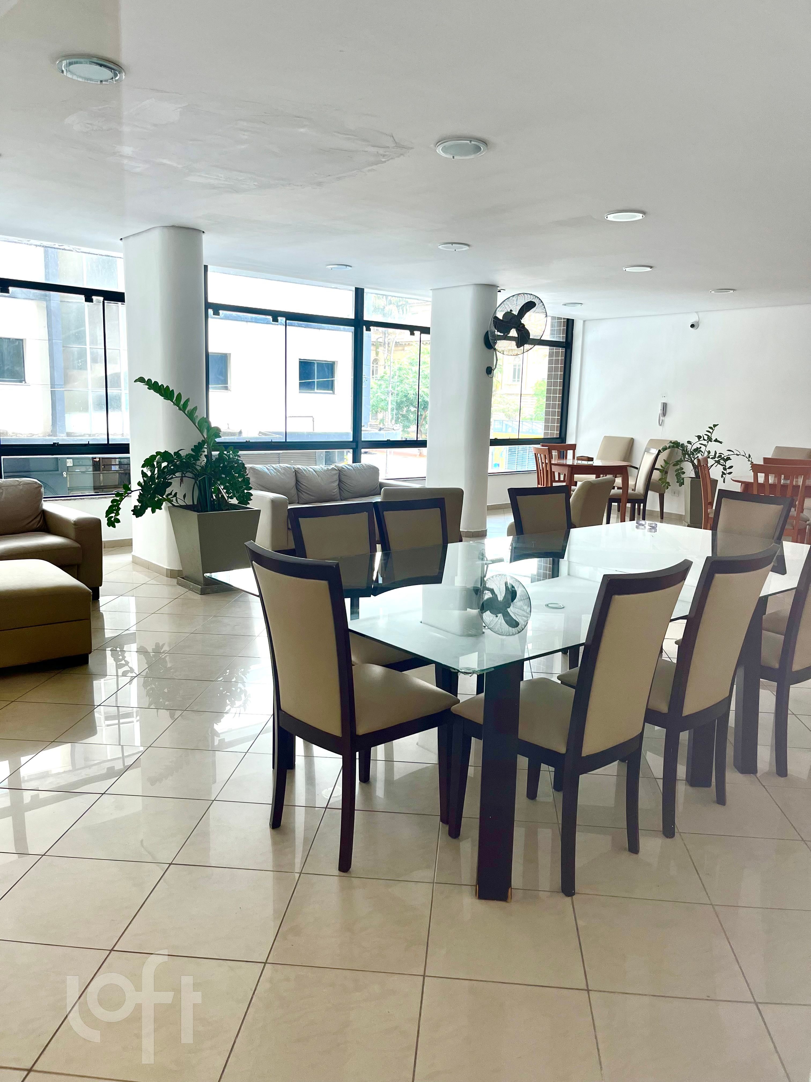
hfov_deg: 53.1
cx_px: 406
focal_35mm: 26
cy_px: 541
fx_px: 812
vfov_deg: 67.3
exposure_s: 1/120
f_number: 1.6
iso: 80
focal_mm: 5.1
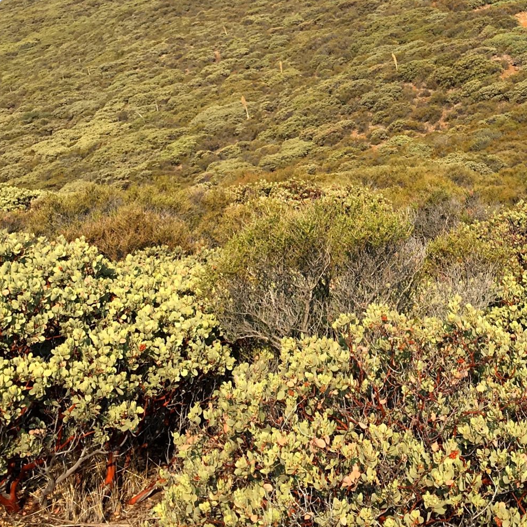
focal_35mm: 66
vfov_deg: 25.5
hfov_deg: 25.5
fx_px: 1137
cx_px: 451
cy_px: 78
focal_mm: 4.15
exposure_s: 1/1183
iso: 25
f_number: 2.2
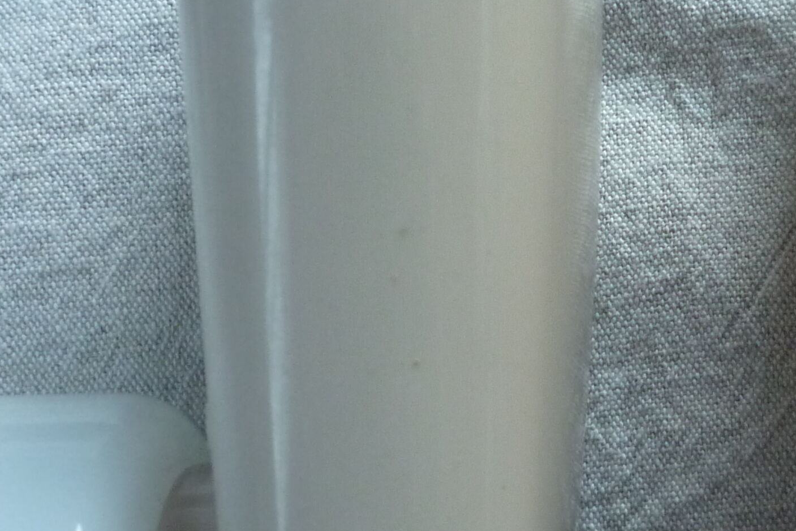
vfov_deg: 15.4
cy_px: 262
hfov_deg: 22.4
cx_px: 702
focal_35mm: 89
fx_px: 1968
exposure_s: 1/30
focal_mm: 5.5
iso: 250
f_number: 2.8
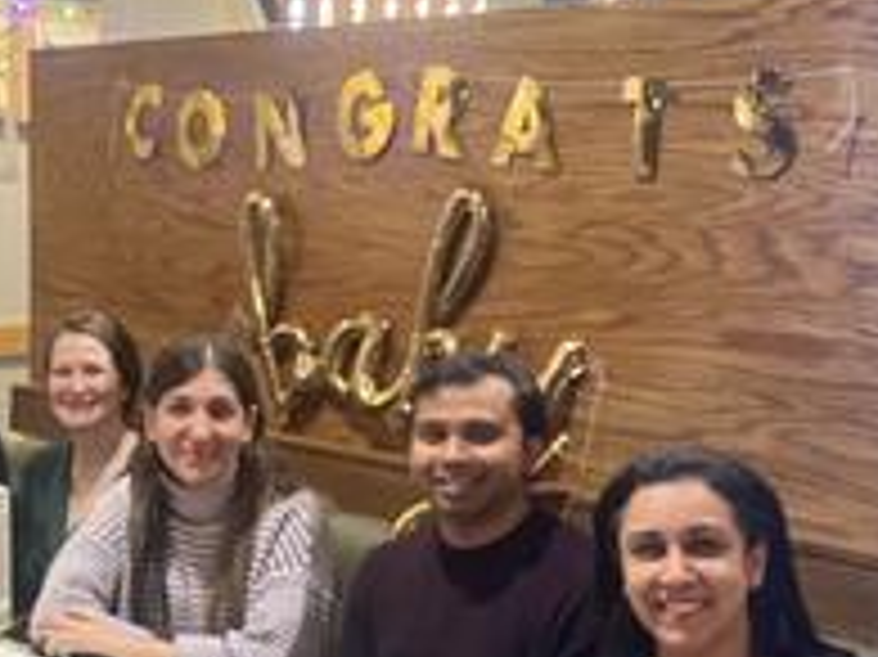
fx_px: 1622
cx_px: 54
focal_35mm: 64
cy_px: 459
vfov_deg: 22.8
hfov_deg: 28.8
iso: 400
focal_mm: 5.1
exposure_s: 1/40
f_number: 1.6
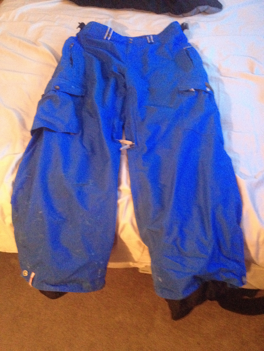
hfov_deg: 40.7
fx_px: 356
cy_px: 176
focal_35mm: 35
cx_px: 132
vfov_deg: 52.6
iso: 800
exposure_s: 1/15
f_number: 2.4
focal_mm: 4.28
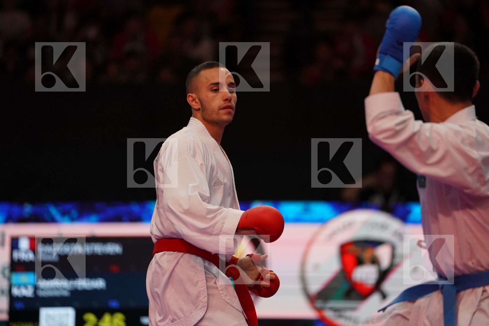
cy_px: 163
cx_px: 244
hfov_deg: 10.3
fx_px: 2716
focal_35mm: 200
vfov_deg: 6.9
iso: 3200
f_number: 2.8
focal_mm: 200
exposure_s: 1/1000
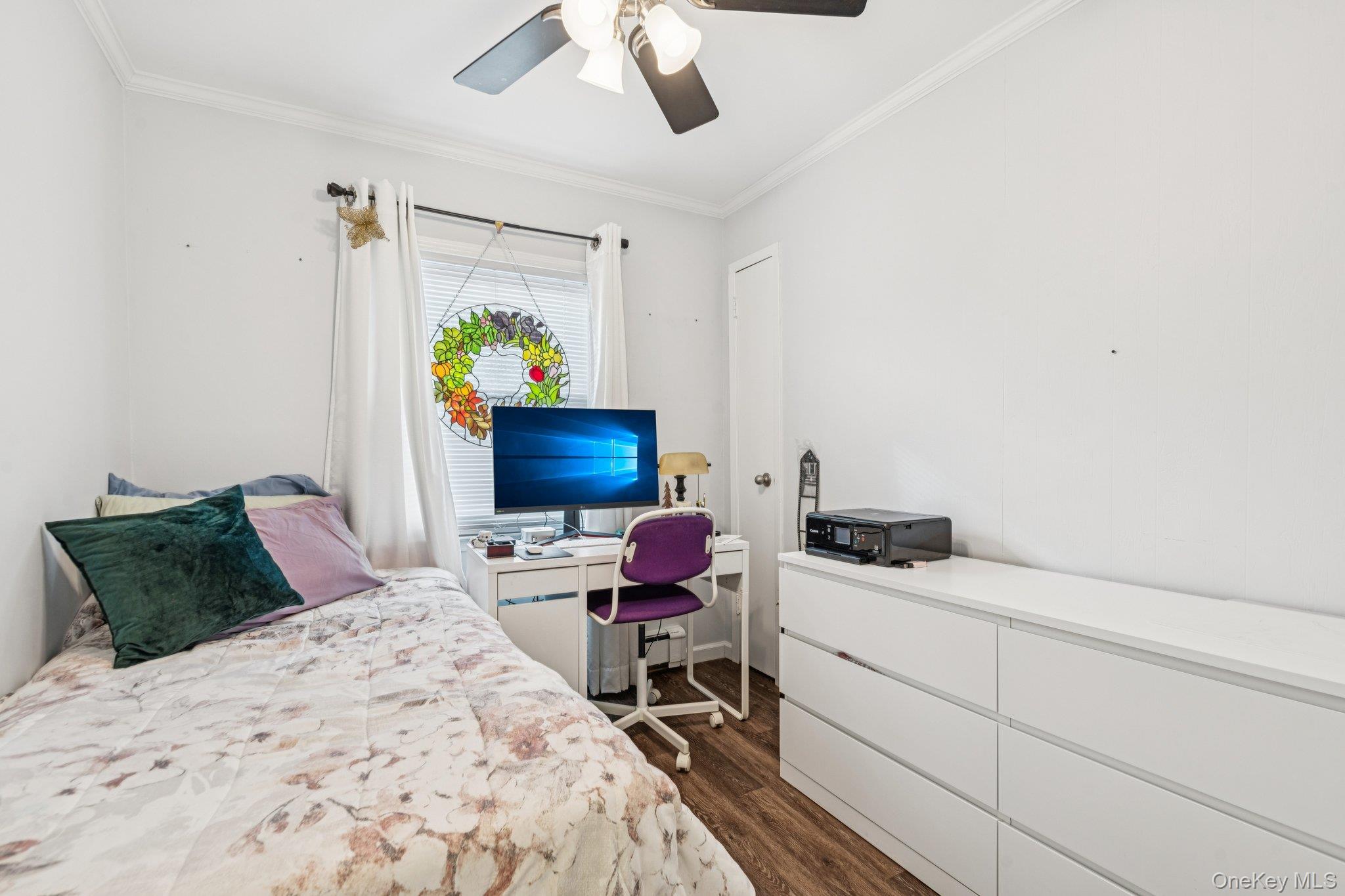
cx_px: 672
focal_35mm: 16
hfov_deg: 96.7
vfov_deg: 73.7
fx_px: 598
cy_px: 448
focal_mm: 16
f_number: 8
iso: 250
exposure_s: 1/8
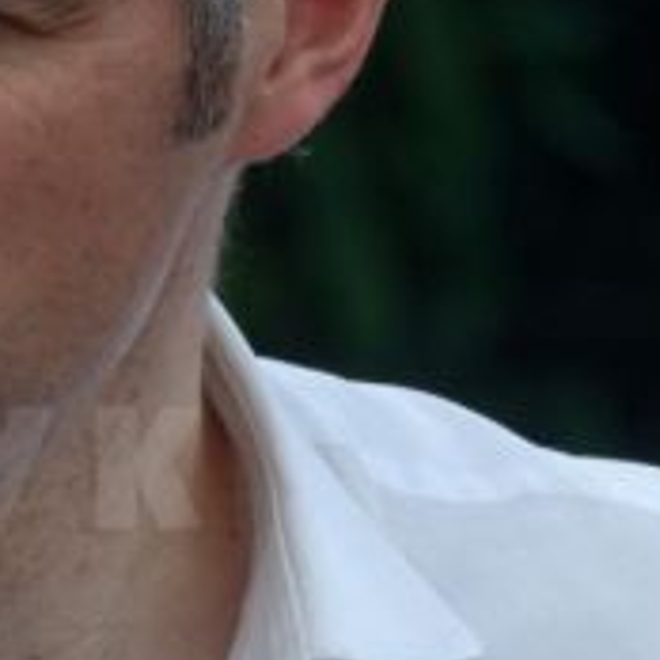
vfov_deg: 1.5
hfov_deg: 1.5
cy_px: 8
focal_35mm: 1168
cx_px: -626
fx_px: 25195
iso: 250
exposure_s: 1/400
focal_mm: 200
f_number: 11
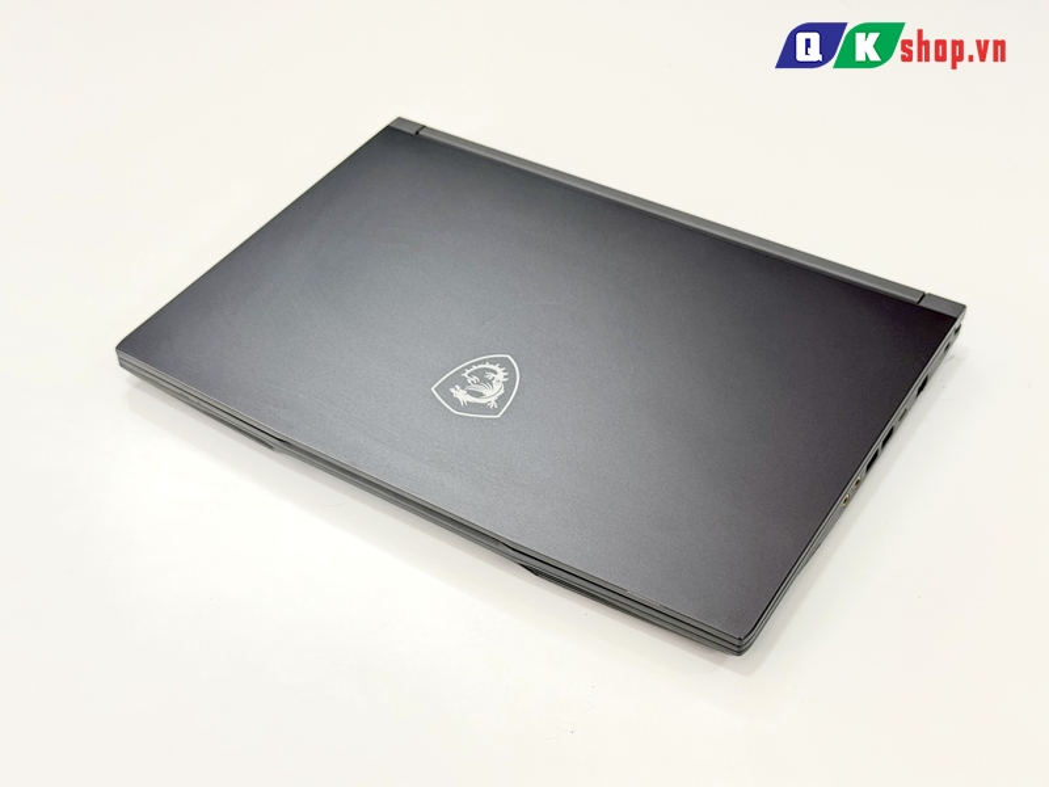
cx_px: 524
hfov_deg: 39.7
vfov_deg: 30.3
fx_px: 1455
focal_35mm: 48
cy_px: 394
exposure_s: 1/50
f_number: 1.78
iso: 80
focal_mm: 6.76
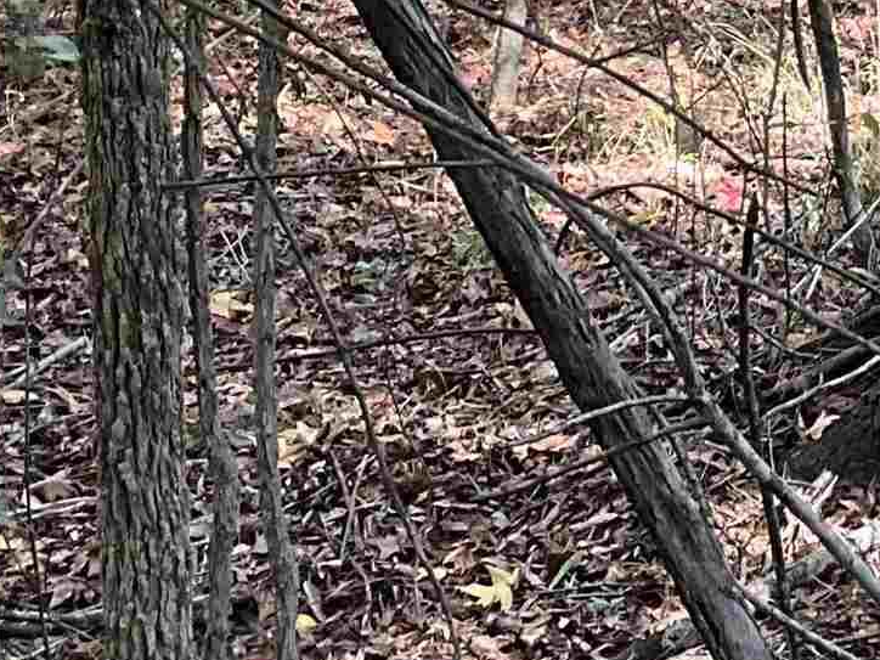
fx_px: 3127
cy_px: -119
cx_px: 1172
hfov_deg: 15.2
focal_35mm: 123
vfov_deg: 11.8
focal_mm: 3
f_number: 1.8
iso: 64
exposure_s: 1/97
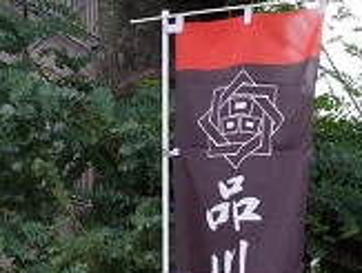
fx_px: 1205
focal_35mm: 115
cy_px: 354
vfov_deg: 12.5
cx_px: 366
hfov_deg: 16.7
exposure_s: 1/80
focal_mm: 18.3
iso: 100
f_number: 4
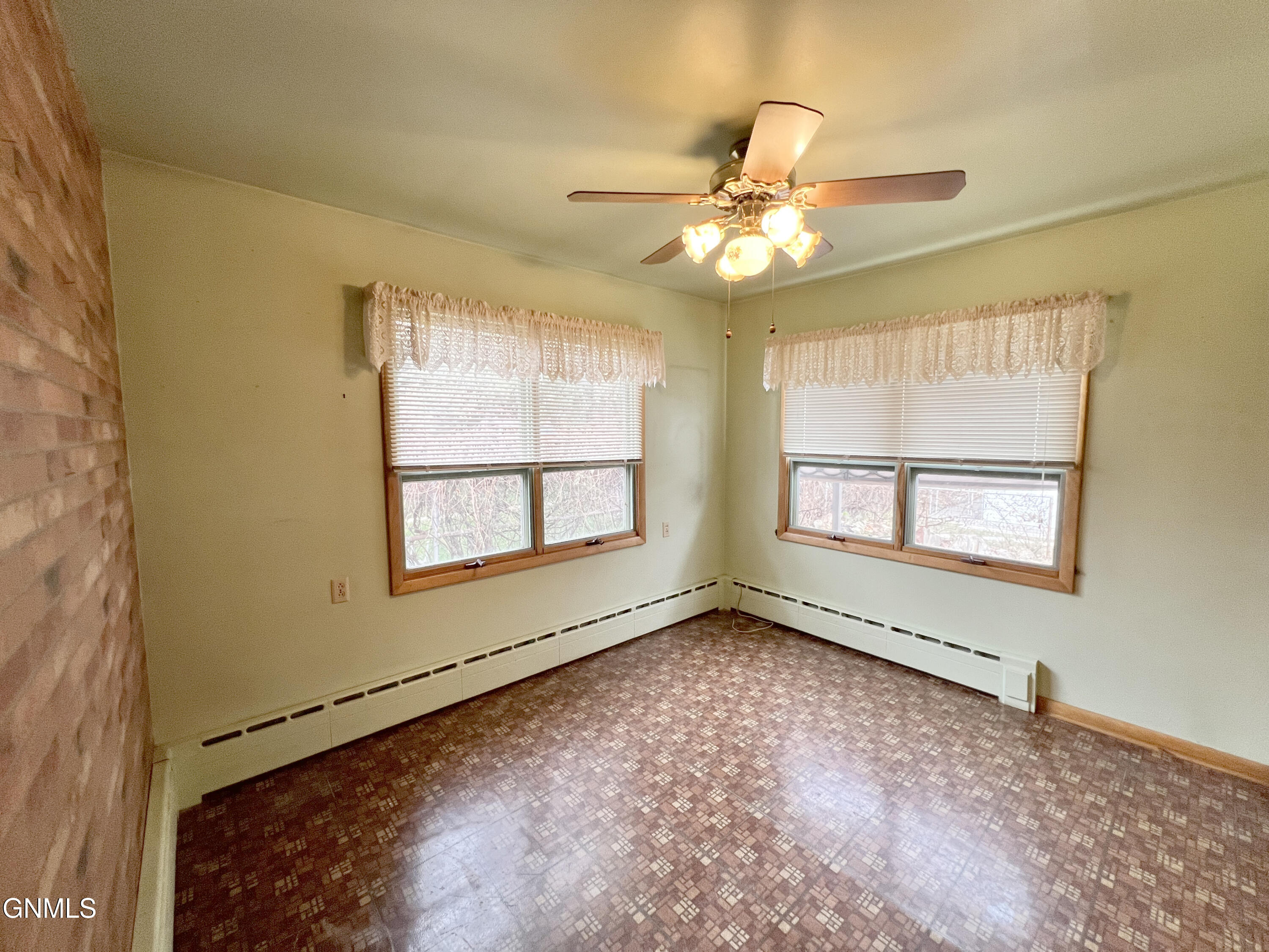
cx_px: 634
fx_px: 477
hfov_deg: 106.2
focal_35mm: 13
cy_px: 476
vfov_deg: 89.9
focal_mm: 1.57
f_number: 1.8
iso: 200
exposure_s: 1/120
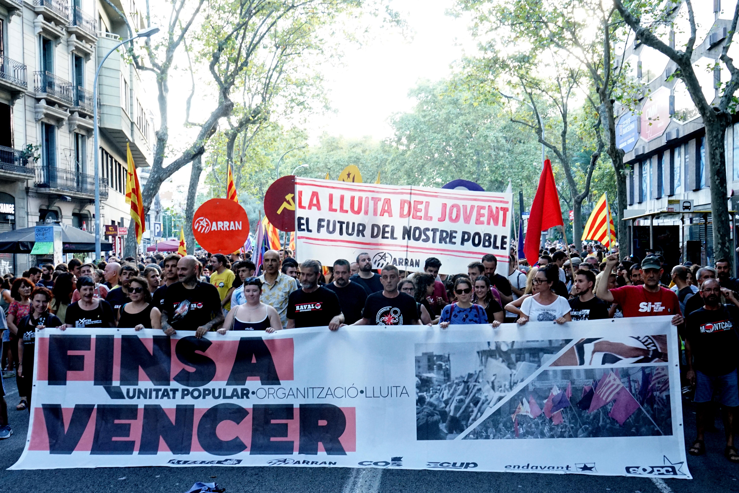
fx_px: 616
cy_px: 246
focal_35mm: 30
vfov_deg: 43.6
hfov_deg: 61.9
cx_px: 370
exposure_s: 1/200
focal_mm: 30
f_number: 5.6
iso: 3200
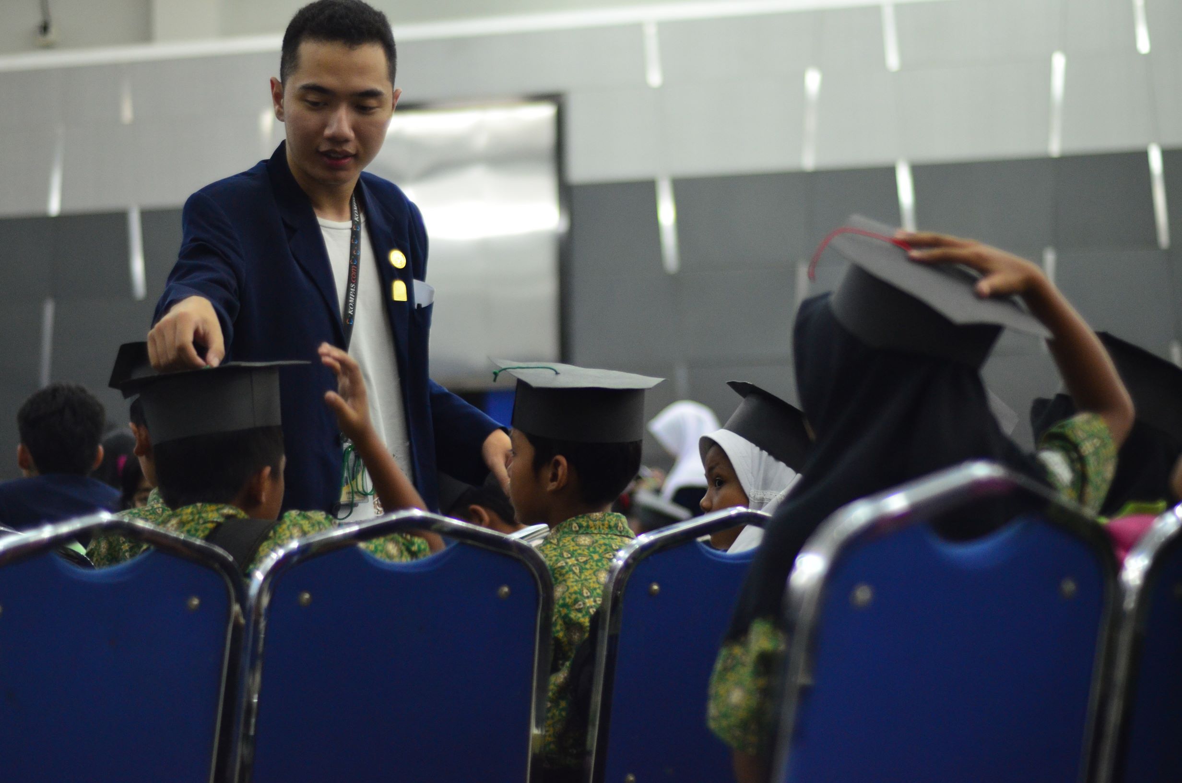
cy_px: 392
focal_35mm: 75
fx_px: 2457
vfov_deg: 18.1
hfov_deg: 27.0
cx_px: 591
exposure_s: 1/125
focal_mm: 50
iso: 1250
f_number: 1.8
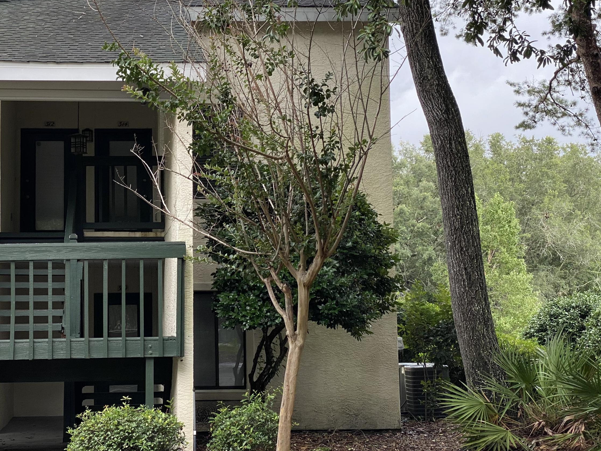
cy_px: 184
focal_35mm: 70
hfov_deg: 27.6
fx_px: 1215
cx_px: 205
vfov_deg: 21.0
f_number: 2
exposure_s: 1/231
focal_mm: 6
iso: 20
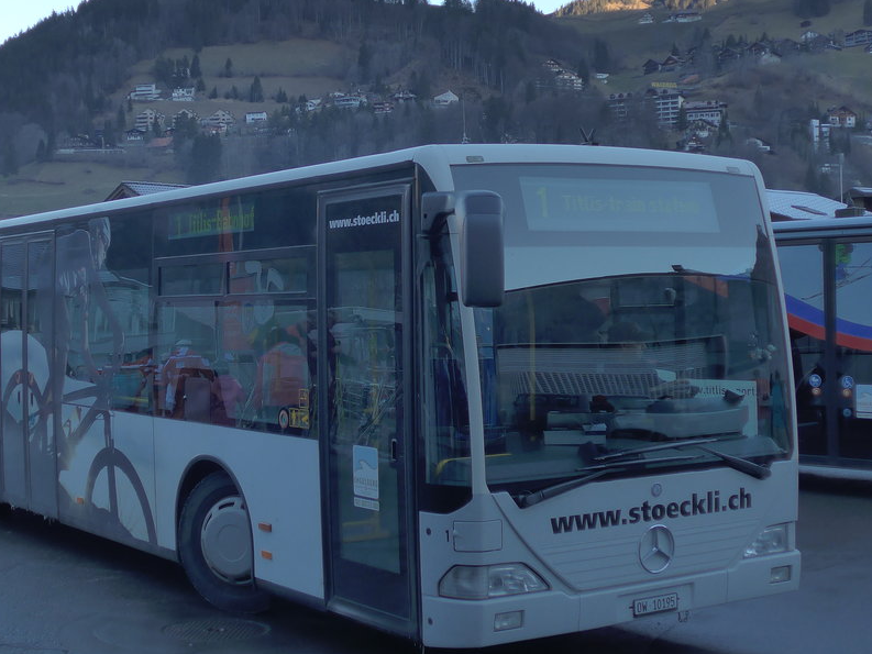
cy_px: 280
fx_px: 1486
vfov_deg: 24.8
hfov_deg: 32.5
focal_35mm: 59
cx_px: 298
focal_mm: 8
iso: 160
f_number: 2.5
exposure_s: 1/320
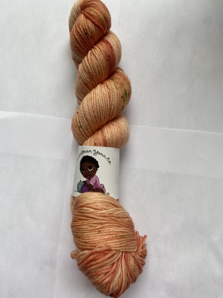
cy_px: 149
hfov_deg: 53.1
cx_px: 112
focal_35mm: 26
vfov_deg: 67.3
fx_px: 223
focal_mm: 4.25
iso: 32
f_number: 1.8
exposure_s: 1/177
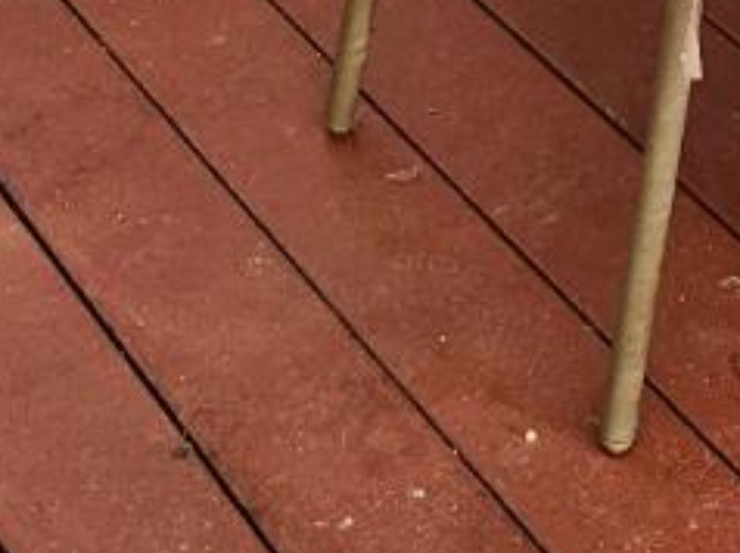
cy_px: -1132
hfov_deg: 13.4
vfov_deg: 8.5
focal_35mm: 145
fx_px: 3097
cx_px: 821
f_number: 1.8
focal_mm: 5.4
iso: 64
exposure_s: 1/60
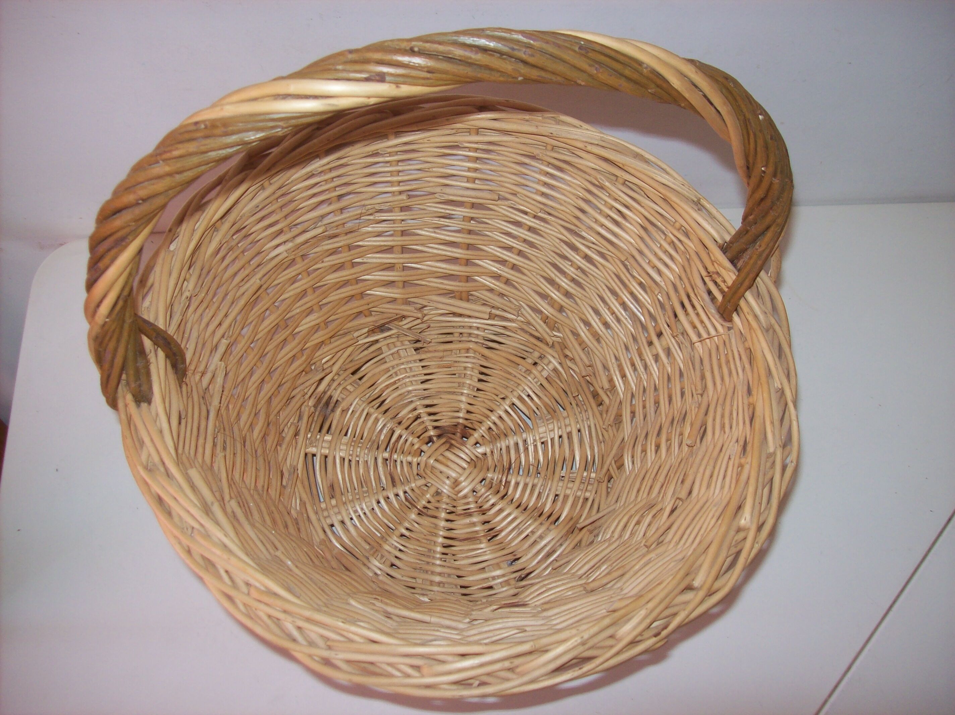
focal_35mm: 36
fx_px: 993
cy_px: 358
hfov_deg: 51.4
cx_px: 478
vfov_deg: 39.6
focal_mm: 6
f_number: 2.7
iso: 80
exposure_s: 1/64
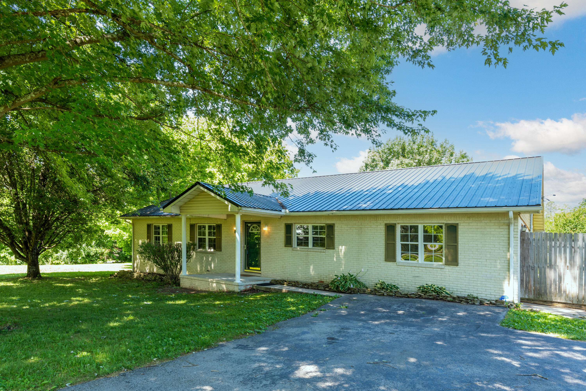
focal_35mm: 20
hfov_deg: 84.0
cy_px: 196
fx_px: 326
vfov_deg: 62.0
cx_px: 293
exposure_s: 1/30
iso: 250
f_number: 7.1
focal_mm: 20
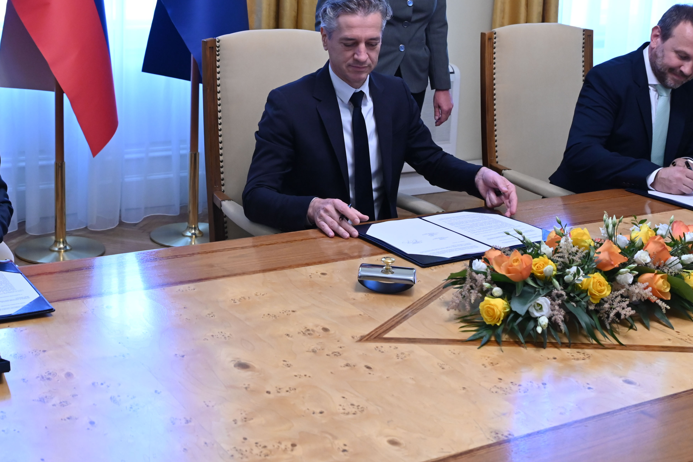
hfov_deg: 36.7
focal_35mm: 54
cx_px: 266
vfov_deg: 24.8
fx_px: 1039
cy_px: 125
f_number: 4.5
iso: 2000
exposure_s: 1/125
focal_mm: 32
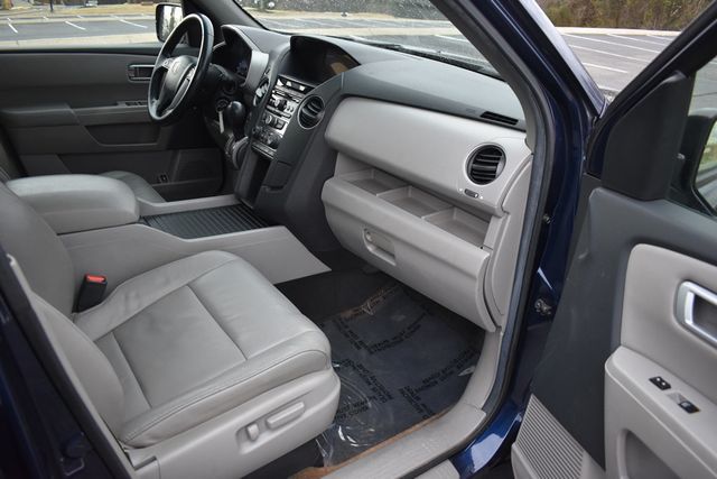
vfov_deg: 48.0
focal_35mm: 27
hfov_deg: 67.4
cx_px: 358
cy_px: 240
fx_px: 538
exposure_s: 1/250
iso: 800
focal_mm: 18
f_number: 3.5
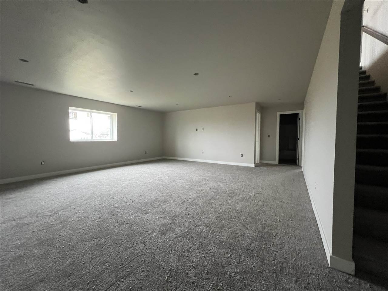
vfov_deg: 89.9
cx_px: 194
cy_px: 146
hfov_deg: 106.2
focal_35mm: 13
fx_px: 146
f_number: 1.8
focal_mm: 1.57
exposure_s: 1/60
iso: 640
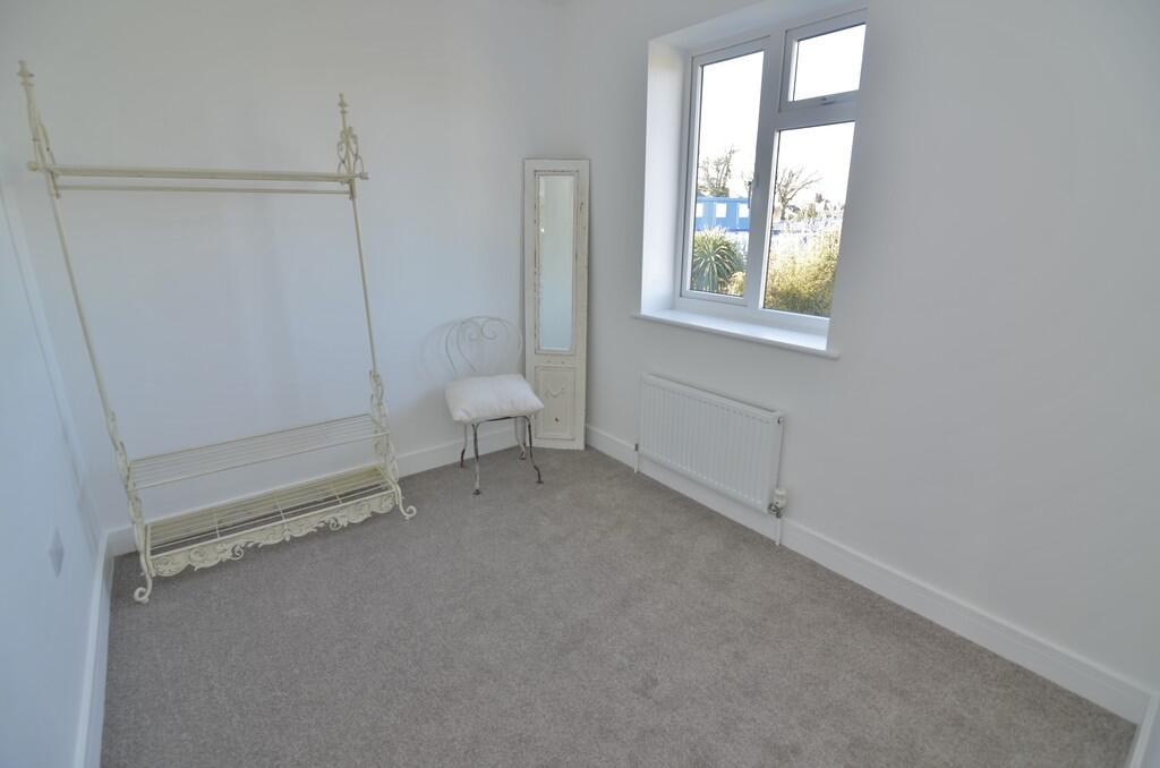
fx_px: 531
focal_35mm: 16
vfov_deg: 71.8
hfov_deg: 95.1
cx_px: 580
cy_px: 384
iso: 200
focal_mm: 11
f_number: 4
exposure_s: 1/60
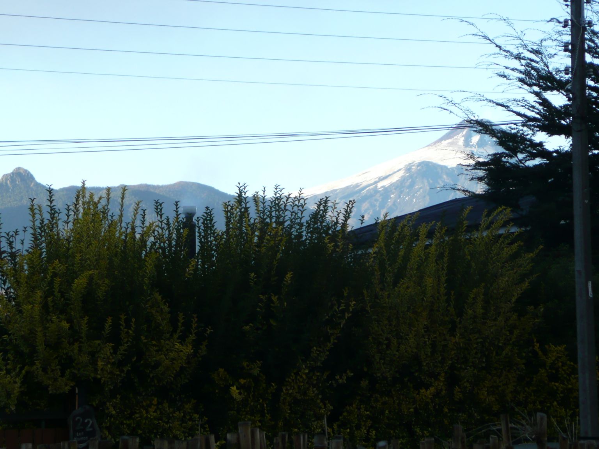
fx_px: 1990
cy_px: 224
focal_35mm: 115
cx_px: 300
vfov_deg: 12.9
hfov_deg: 17.1
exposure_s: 1/100
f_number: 4.7
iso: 100
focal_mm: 15.7
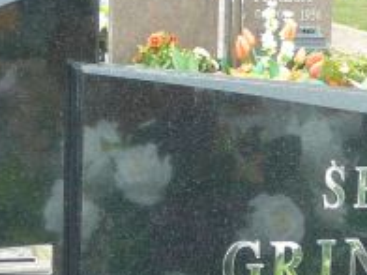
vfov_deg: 7.6
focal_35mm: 193
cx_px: 300
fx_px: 2046
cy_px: 301
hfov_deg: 10.2
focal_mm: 8.7
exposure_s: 1/100
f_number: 3.5
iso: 80
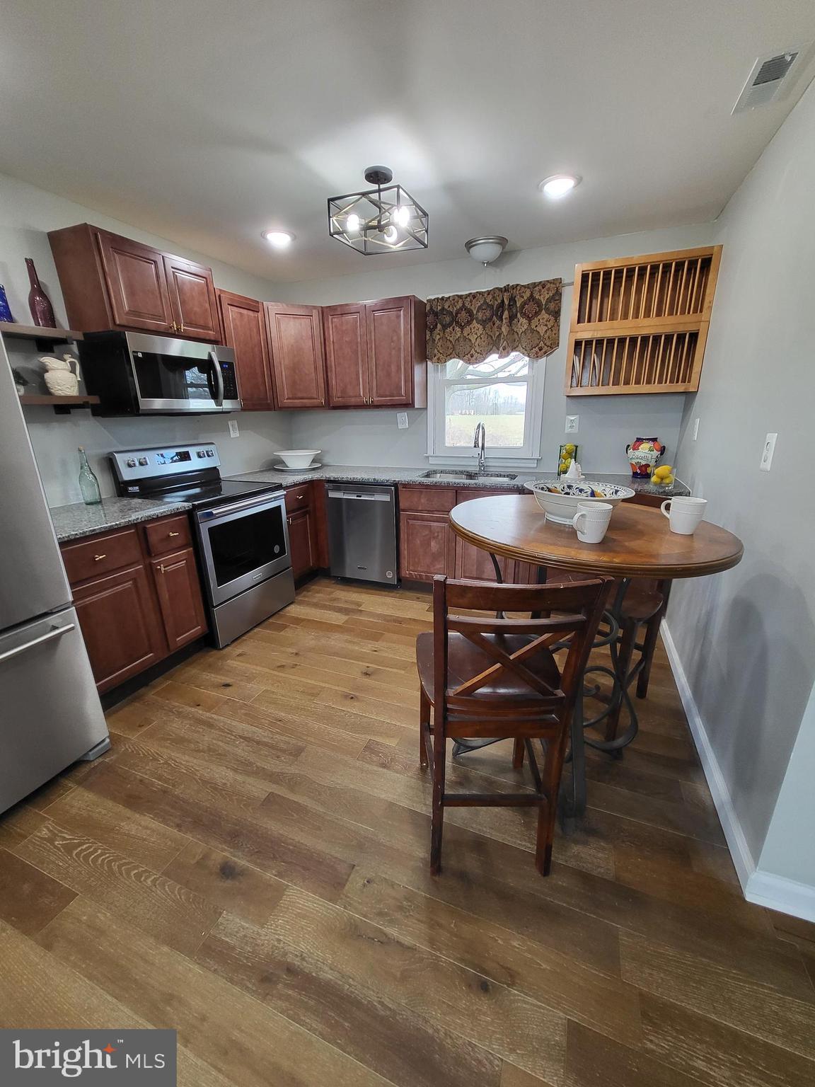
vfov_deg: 106.2
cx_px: 408
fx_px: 408
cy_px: 544
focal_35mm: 13
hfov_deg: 89.9
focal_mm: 1.74
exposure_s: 1/60
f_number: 2.2
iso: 200
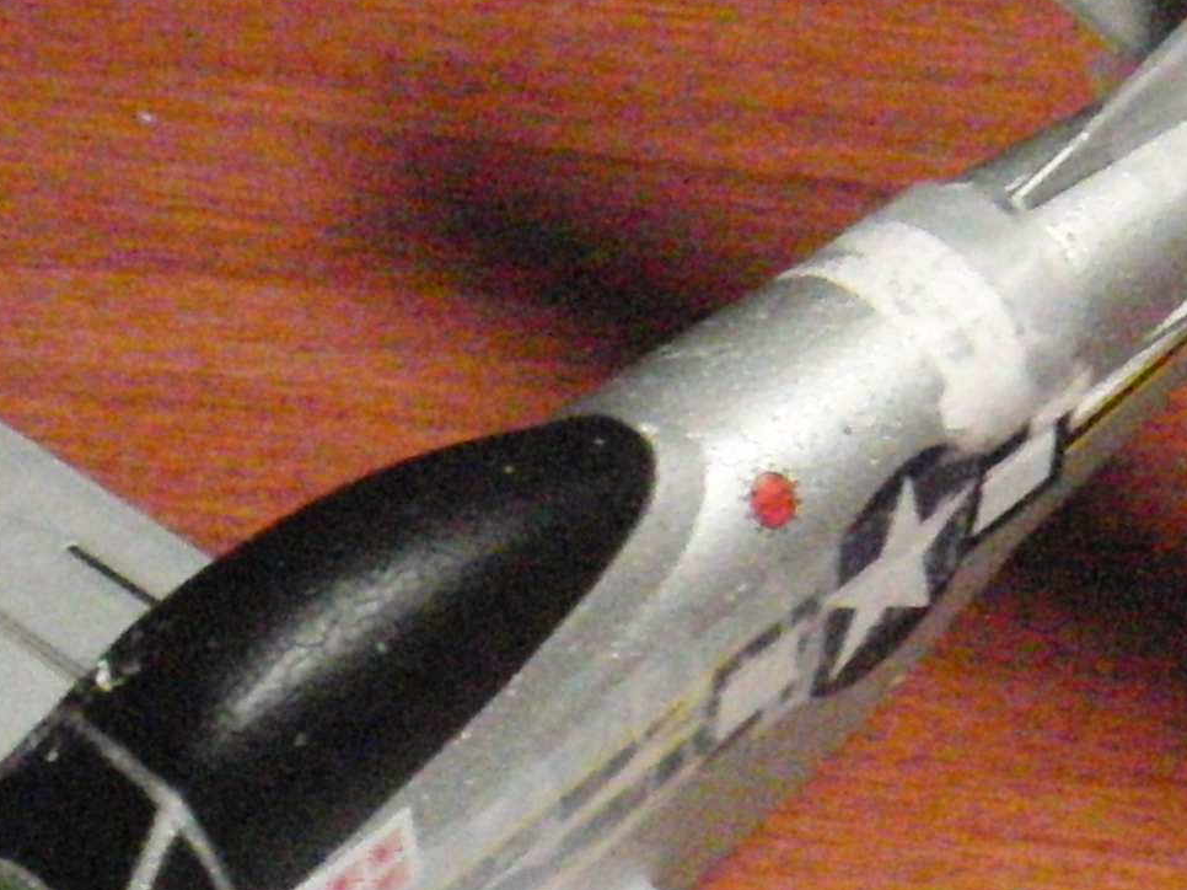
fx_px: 4662
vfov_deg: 10.7
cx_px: 385
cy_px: 1143
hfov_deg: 14.5
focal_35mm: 136
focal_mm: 6.66
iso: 1600
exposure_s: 1/60
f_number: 3.9
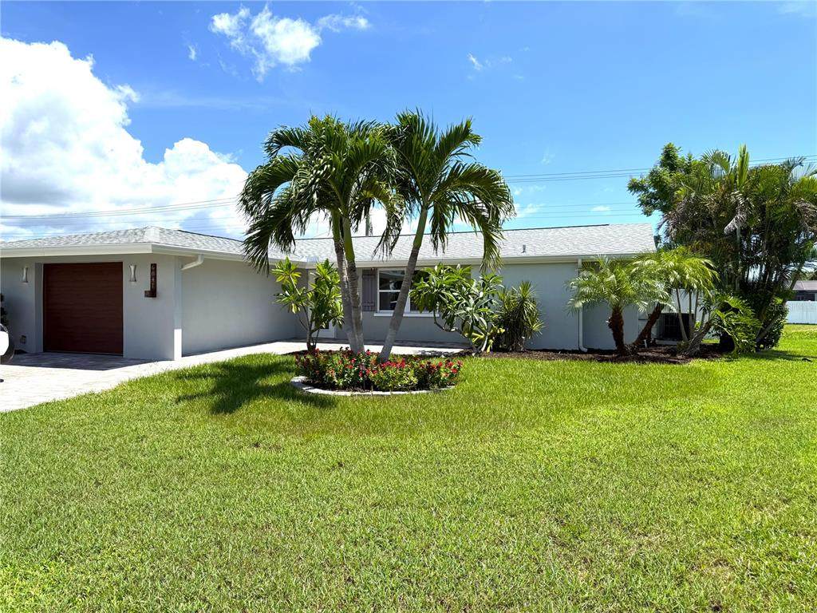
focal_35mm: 24
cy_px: 306
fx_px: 566
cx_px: 408
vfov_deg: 56.8
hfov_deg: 71.6
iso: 80
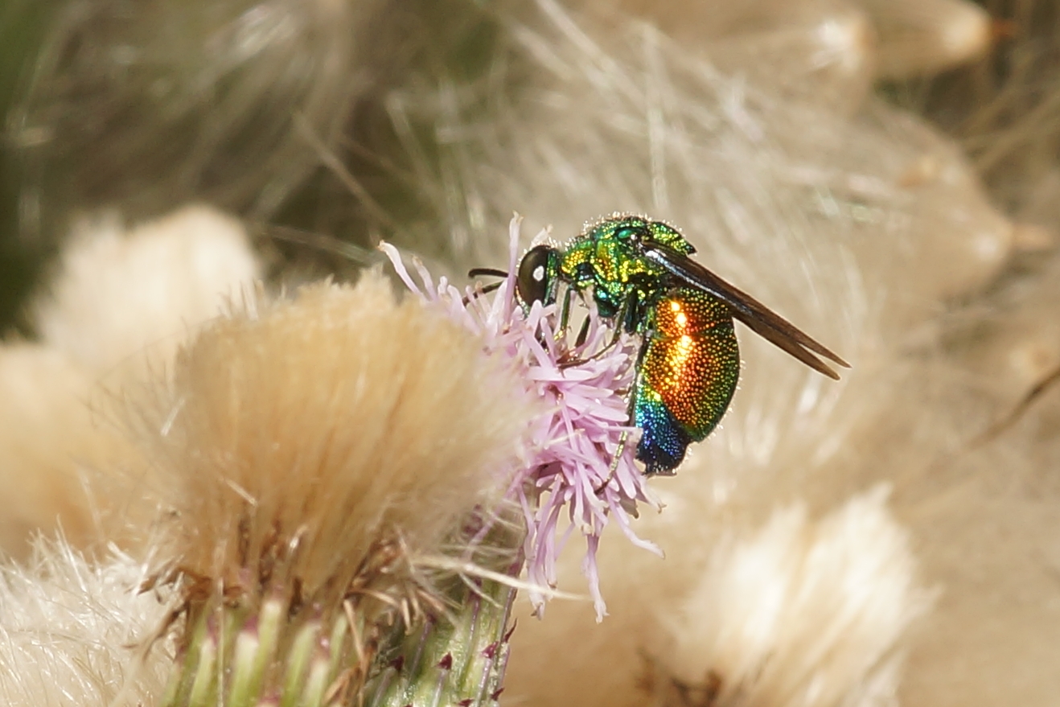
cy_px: 354
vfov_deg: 13.0
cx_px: 530
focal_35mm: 105
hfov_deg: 19.5
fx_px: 3092
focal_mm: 105
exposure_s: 1/200
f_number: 16
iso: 200
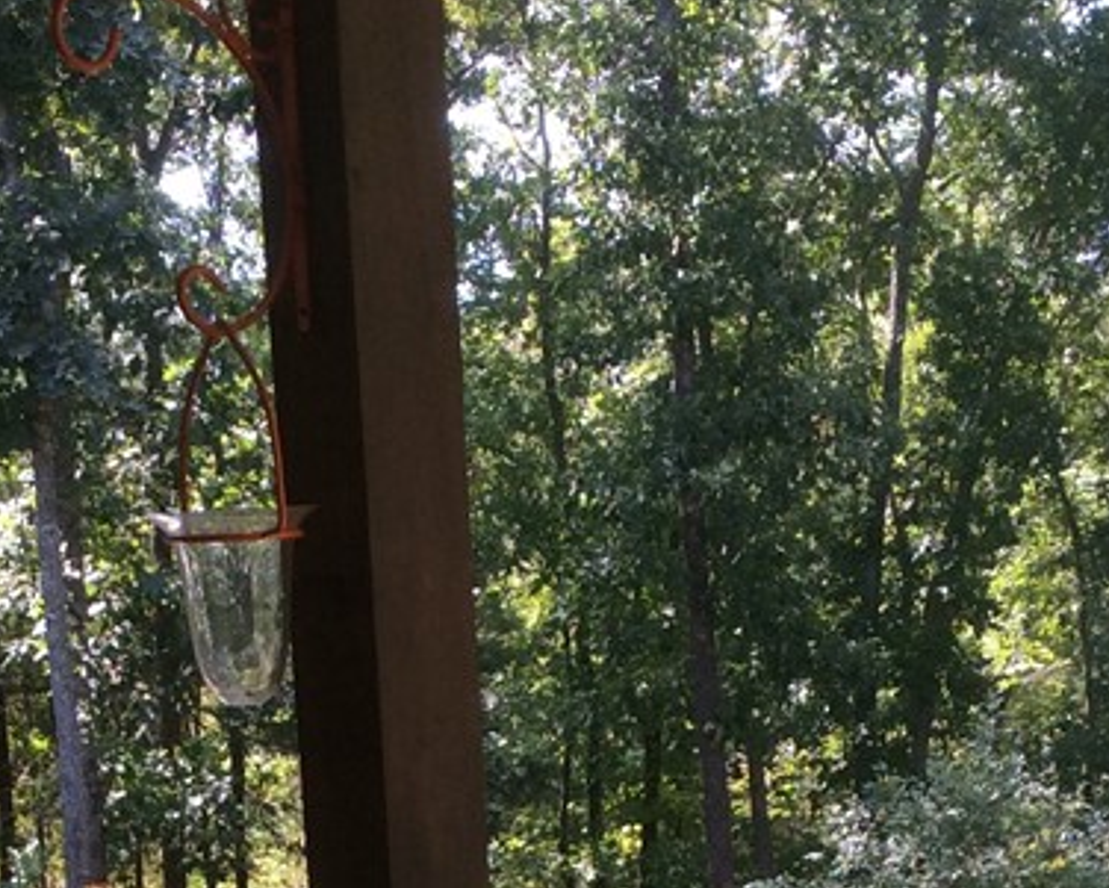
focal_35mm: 85
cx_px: 372
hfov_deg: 22.4
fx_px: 2791
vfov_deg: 17.2
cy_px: 1103
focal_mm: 3.3
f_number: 2.4
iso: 32
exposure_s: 1/180
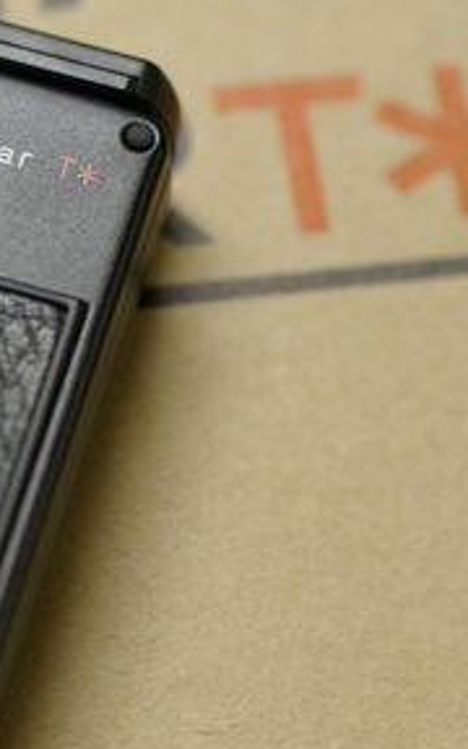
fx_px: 3723
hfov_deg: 7.0
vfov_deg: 11.5
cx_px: -364
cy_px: 307
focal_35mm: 182
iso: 400
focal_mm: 43
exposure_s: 1/45
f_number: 2.8
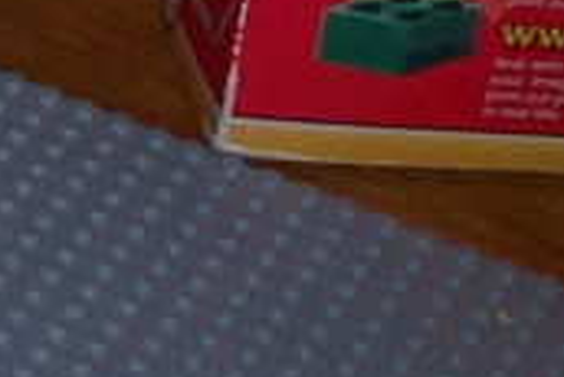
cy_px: -416
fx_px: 3497
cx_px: -643
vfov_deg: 6.0
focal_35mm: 223
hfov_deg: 8.6
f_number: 4.5
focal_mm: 6
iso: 140
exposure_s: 1/60
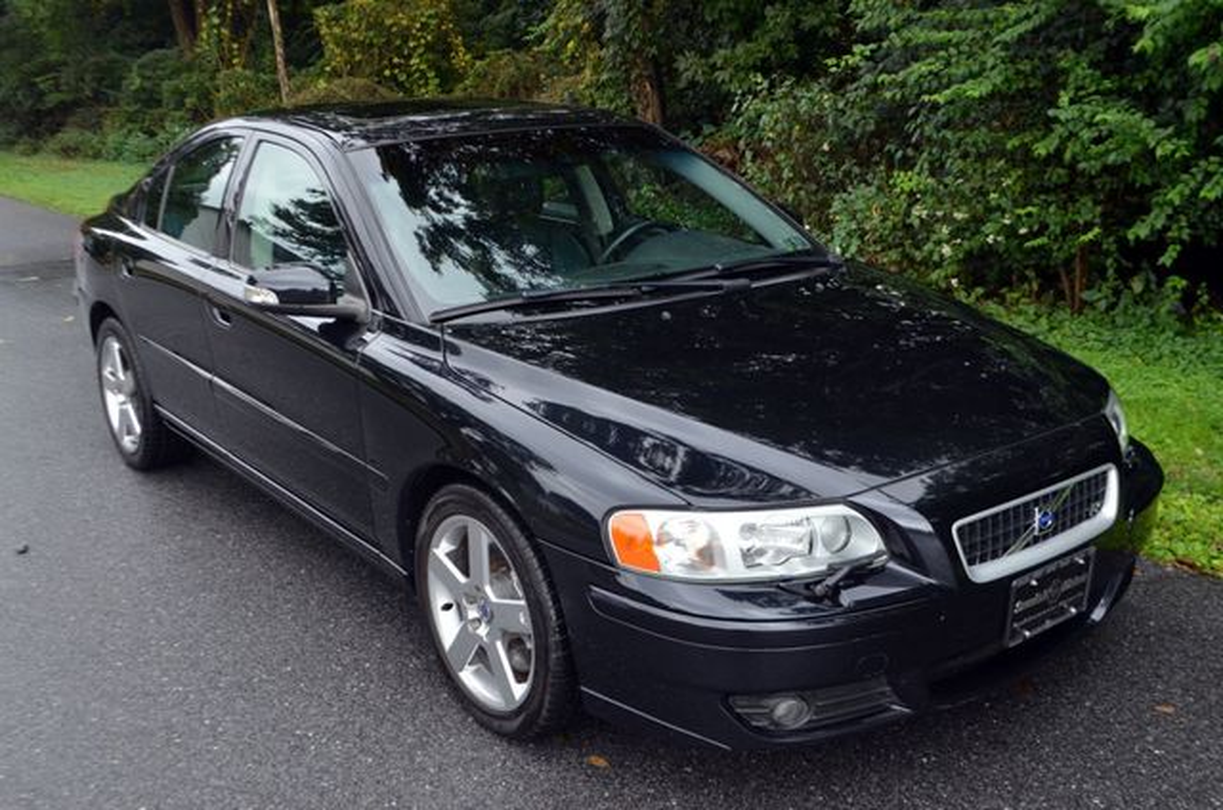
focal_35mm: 36
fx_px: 1221
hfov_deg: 53.2
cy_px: 405
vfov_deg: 36.7
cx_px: 612
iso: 400
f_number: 5.6
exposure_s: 1/125
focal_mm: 24
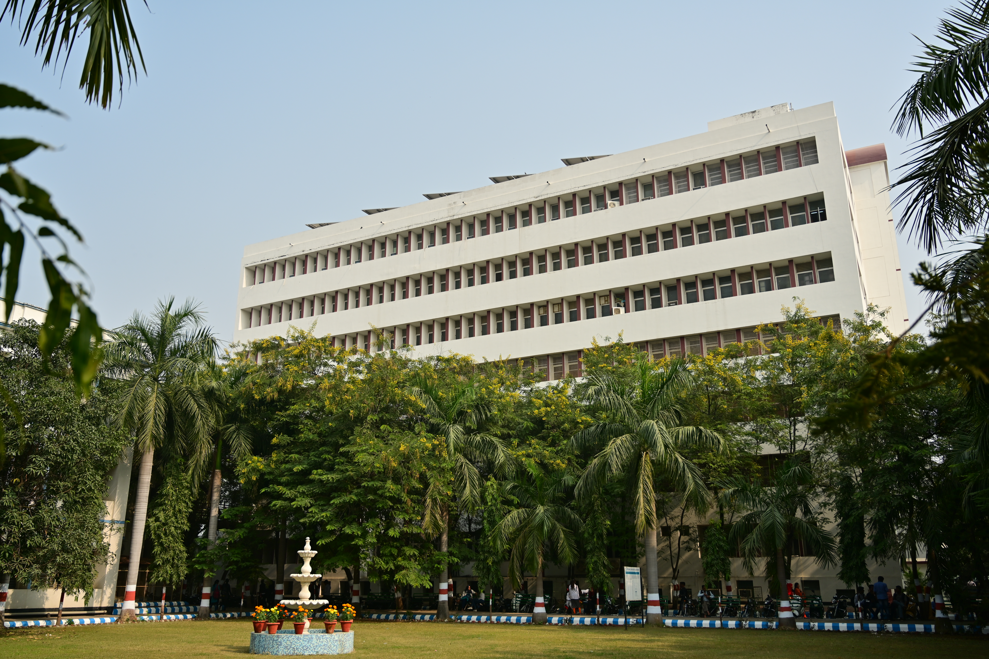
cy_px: 330
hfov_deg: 61.9
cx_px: 494
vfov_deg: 43.6
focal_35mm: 30
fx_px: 824
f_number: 4
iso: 100
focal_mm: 30
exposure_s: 1/1000
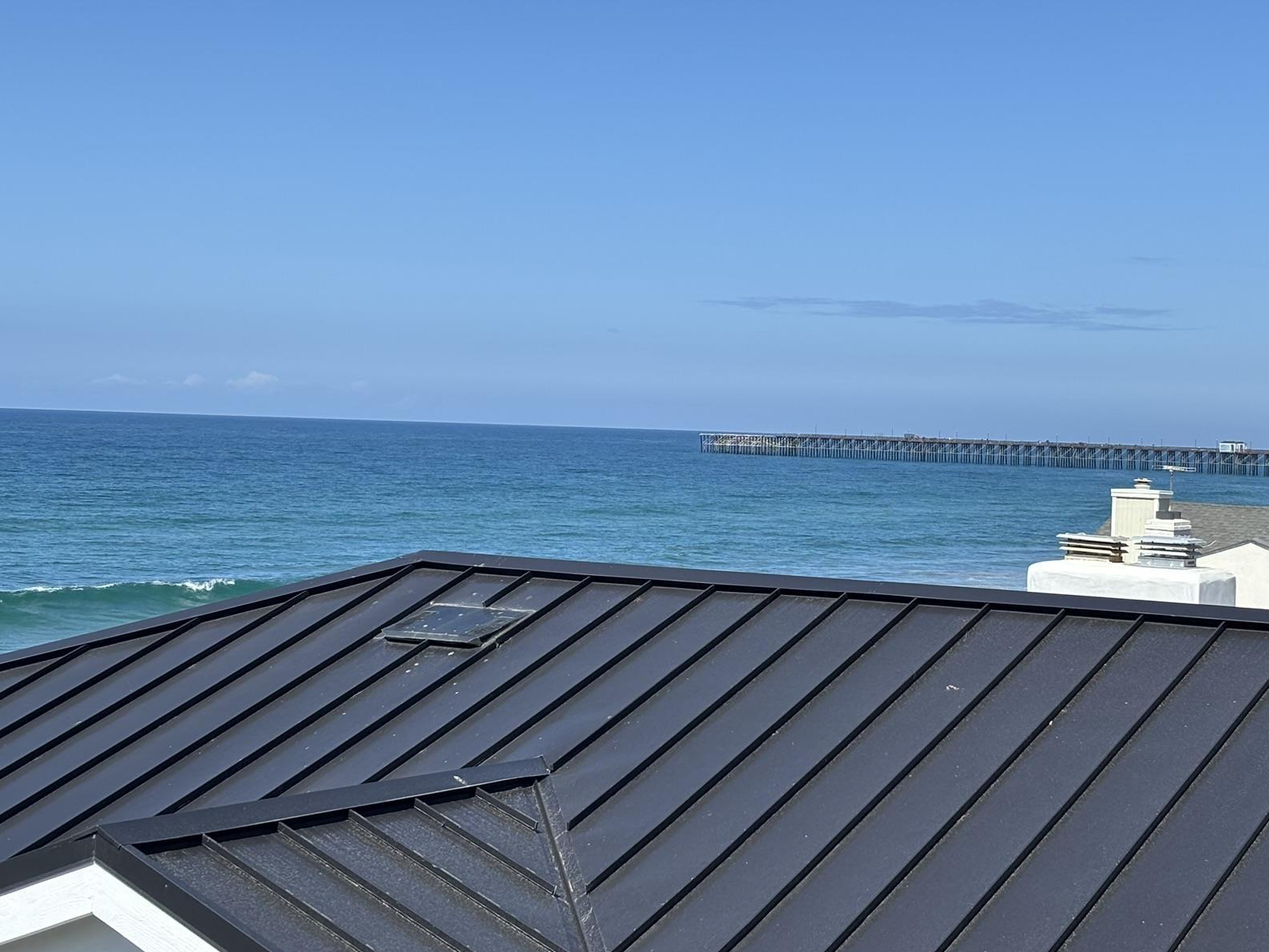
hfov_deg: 28.9
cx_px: 793
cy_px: 383
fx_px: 2456
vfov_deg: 21.9
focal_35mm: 67
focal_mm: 5.96
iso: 40
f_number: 1.6
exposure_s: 1/3413
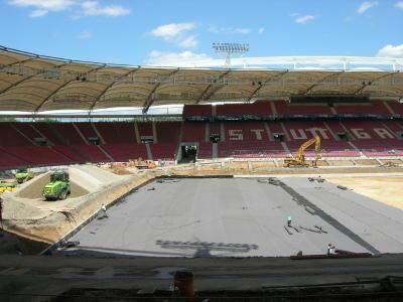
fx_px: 442
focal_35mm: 38
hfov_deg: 49.0
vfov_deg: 37.7
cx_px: 202
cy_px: 151
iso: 64
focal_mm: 7.8
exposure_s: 1/480
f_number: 4.8
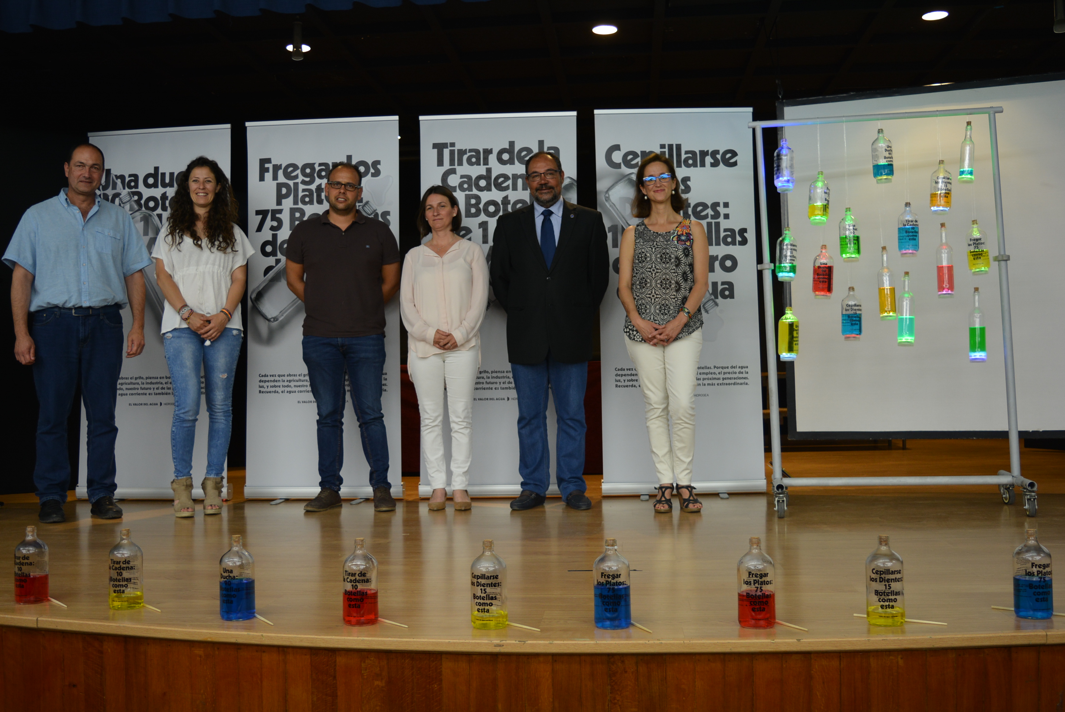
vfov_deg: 37.4
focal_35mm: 36
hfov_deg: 53.7
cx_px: 533
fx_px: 1051
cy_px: 349
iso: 400
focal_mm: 23
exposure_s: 1/25
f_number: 3.8
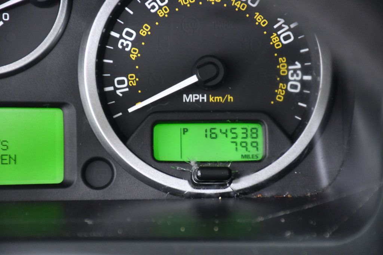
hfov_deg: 9.8
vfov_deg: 6.5
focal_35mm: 210
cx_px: 192
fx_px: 2233
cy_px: 128
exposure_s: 1/30
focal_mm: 140
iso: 2500
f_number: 5.6
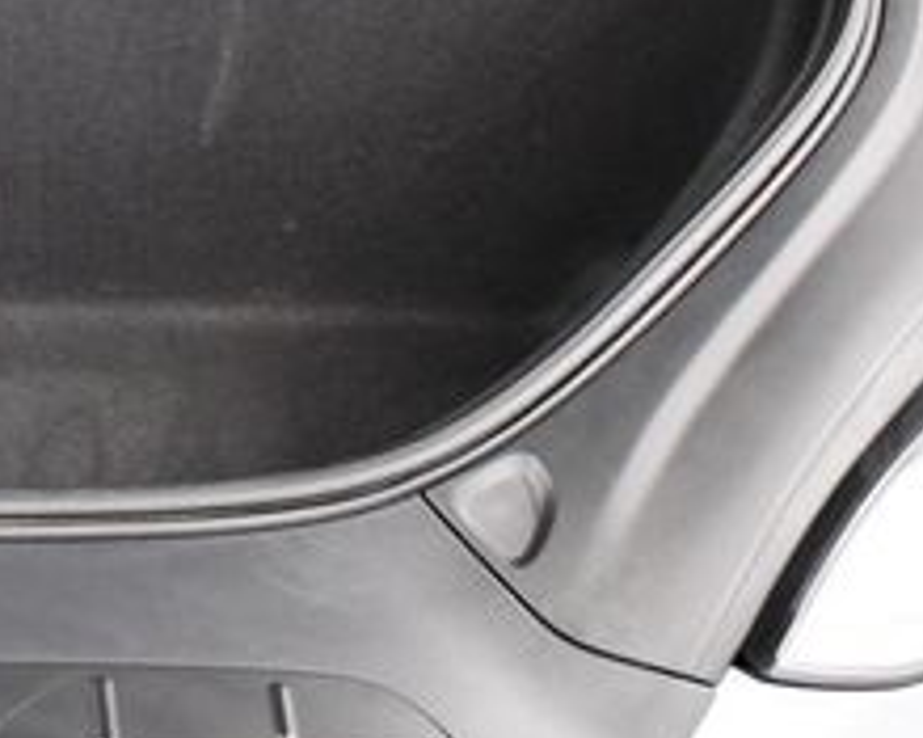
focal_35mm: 99
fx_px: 2703
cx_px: -257
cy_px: 177
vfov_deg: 15.5
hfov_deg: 18.2
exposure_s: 1/80
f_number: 3.5
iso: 3200
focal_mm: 18
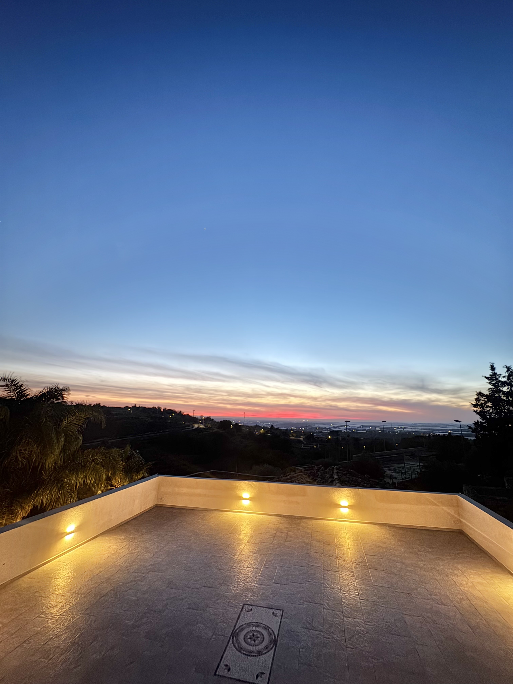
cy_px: 342
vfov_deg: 102.1
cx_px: 256
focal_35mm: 14
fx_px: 277
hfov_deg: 85.7
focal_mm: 2.22
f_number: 2.2
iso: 320
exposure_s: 1/25
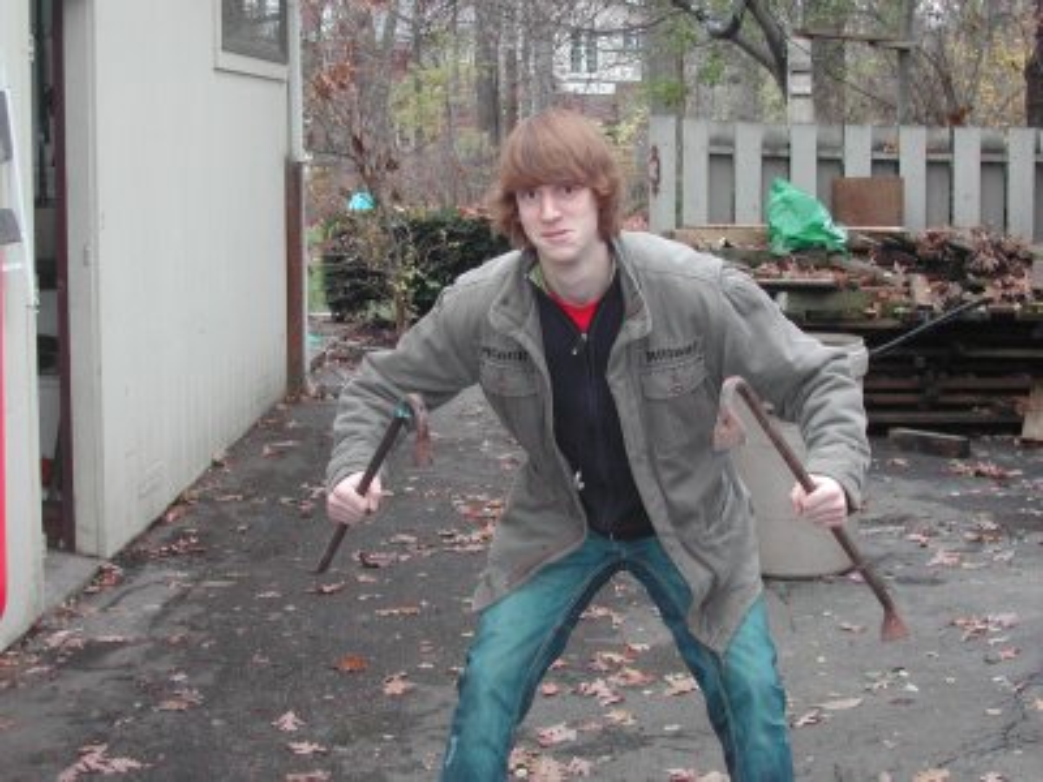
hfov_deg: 31.2
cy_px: 391
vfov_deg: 23.7
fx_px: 1868
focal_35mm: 62
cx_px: 522
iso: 163
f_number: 3.5
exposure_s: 1/60.1
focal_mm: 13.2
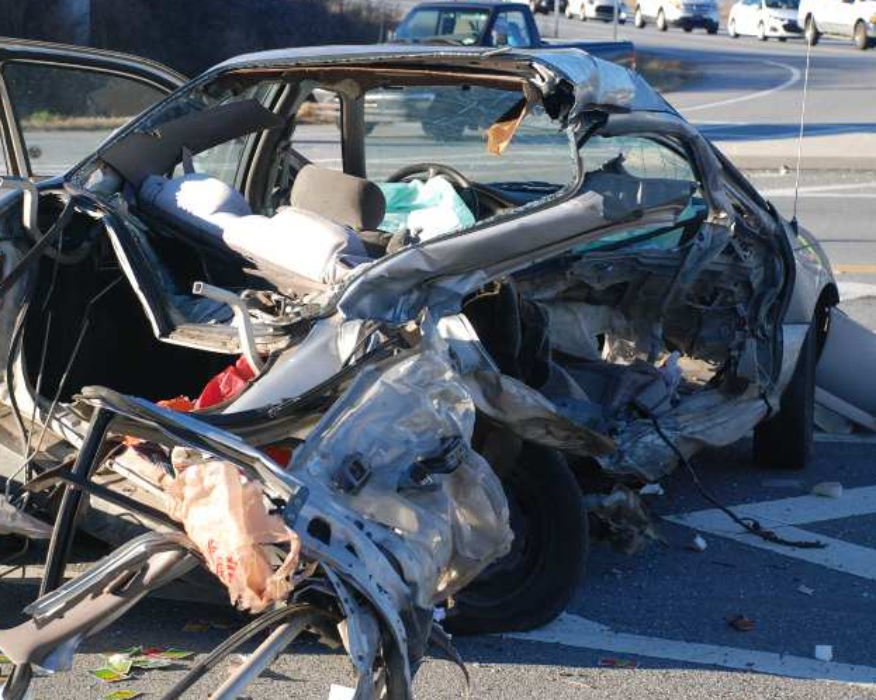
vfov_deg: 14.7
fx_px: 2721
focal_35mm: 105
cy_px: 344
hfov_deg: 18.3
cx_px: 411
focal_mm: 58
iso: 640
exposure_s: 1/640
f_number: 6.3
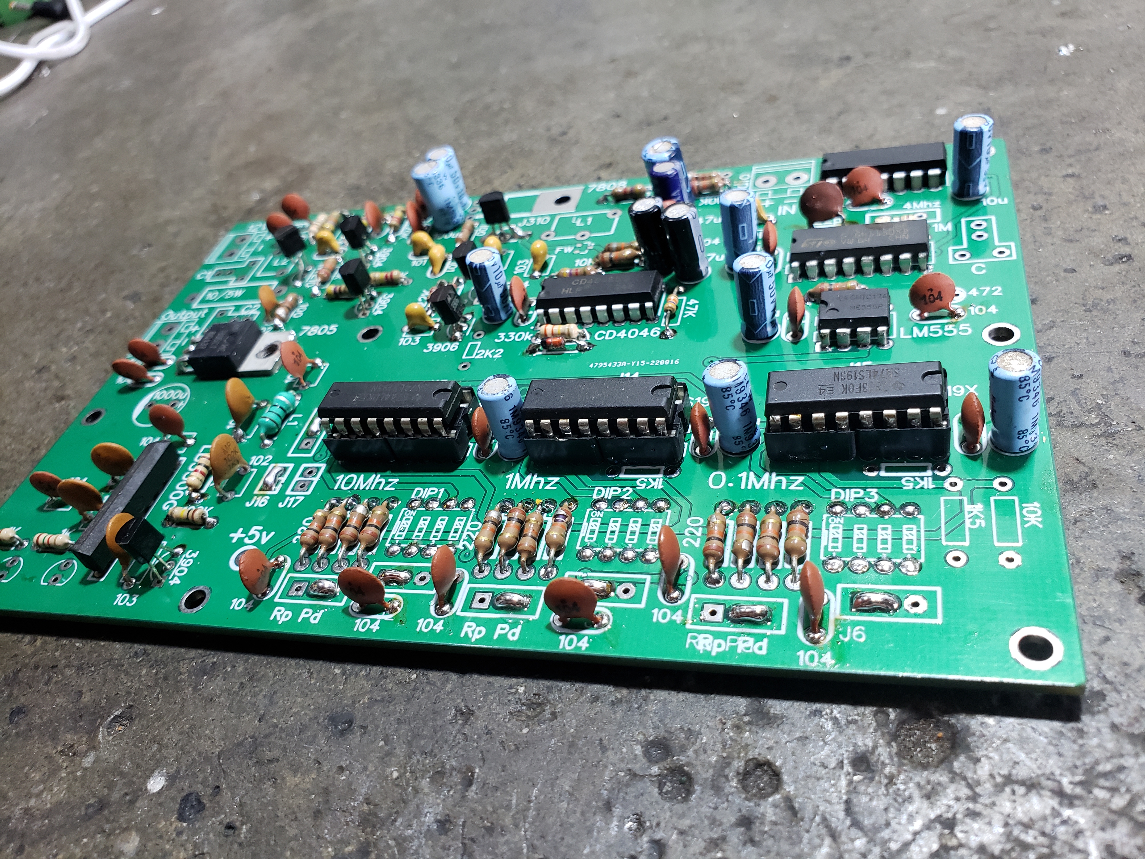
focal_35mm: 26
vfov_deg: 53.1
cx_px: 572
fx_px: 860
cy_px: 430
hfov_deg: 67.3
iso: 320
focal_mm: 4.3
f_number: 2.4
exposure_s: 1/40
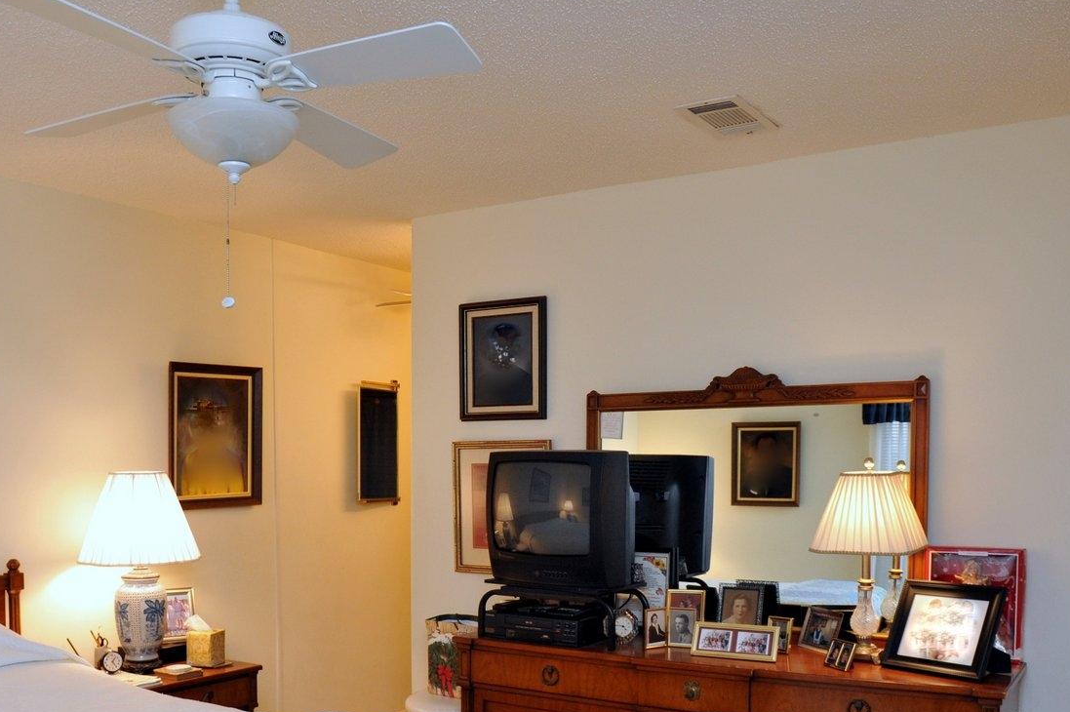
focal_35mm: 35
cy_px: 510
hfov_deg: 54.4
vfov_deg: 37.1
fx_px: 1040
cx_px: 488
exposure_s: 1/60
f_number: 8
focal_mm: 24
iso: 1600
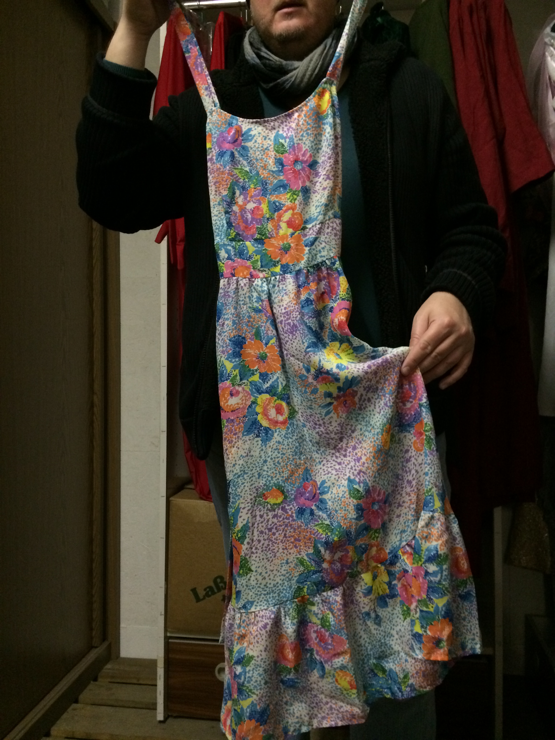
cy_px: 370
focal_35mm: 29
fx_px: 620
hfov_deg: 48.2
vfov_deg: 61.7
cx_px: 278
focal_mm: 4.15
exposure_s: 1/17
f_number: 2.2
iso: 320
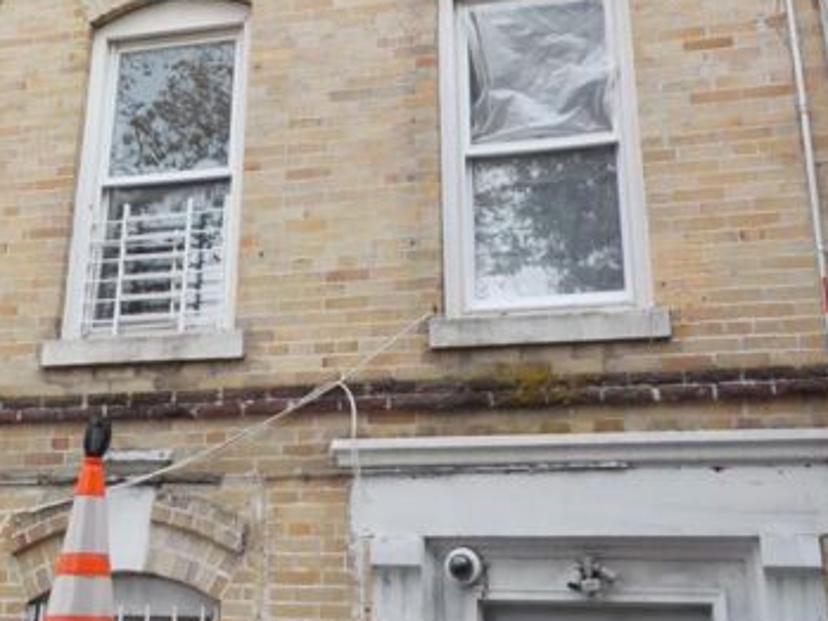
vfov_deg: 25.9
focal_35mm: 55
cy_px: 88
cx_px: 282
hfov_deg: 34.6
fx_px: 1316
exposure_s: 1/40
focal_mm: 4.1
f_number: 3.3
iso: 125
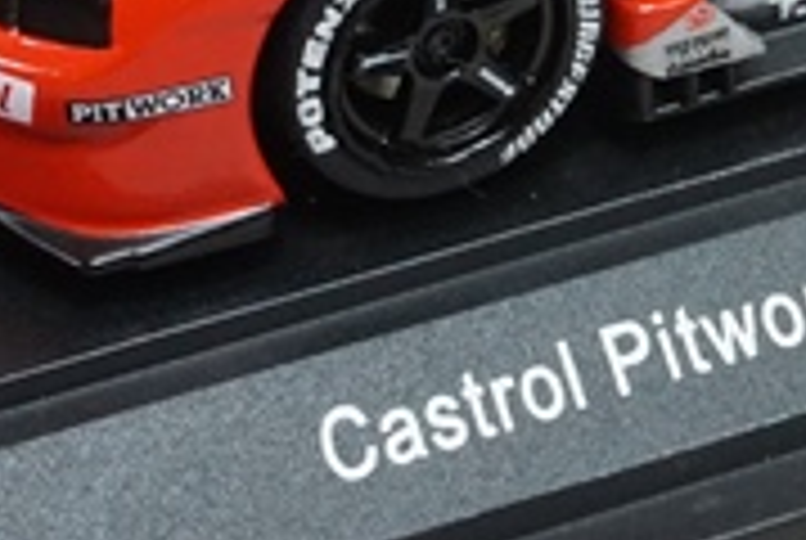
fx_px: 4682
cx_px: 824
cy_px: -367
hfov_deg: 9.8
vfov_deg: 6.5
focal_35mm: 209
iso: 3200
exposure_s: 1/15
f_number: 14
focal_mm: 39
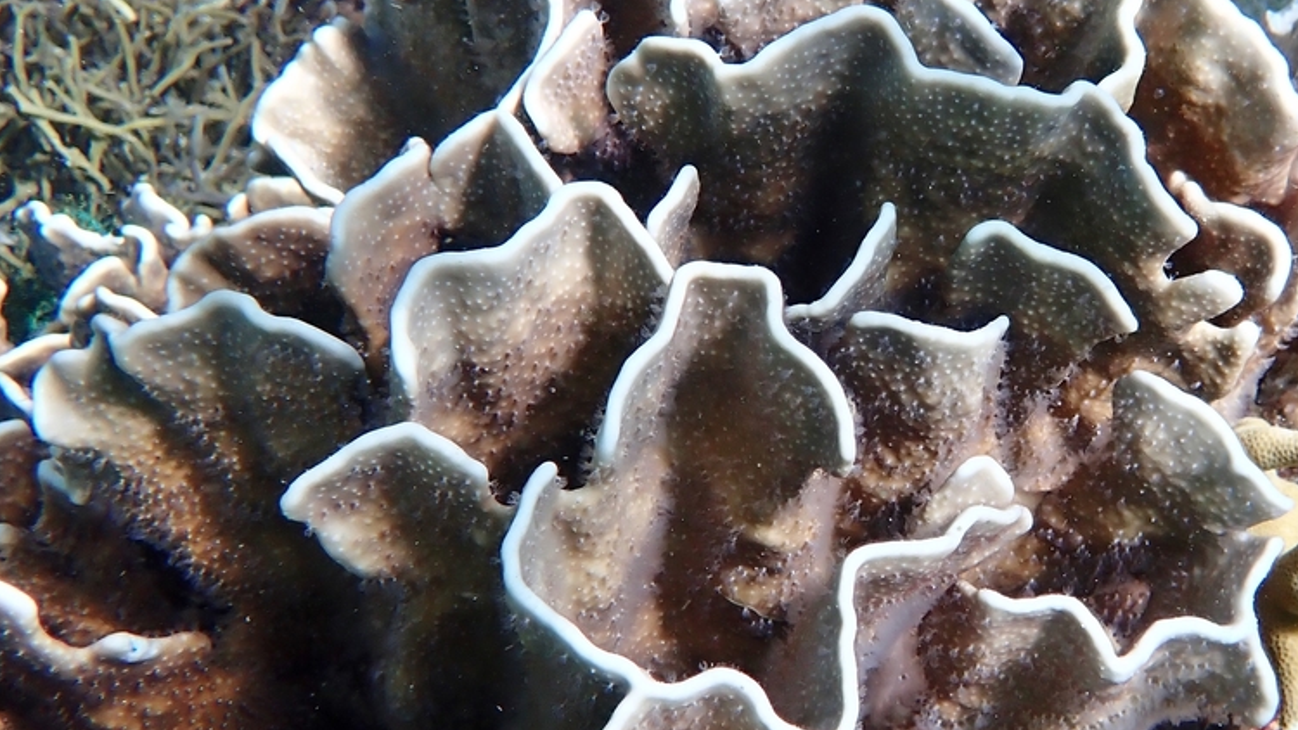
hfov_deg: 38.7
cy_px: 311
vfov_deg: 22.6
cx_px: 867
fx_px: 1824
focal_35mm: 53
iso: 100
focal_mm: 5.79
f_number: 3.2
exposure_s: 1/320
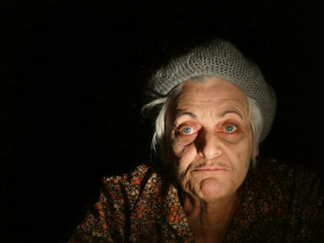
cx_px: 162
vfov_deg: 2.0
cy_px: 122
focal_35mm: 737
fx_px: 6902
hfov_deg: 2.7
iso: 1250
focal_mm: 132.1
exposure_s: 1/100
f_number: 5.6
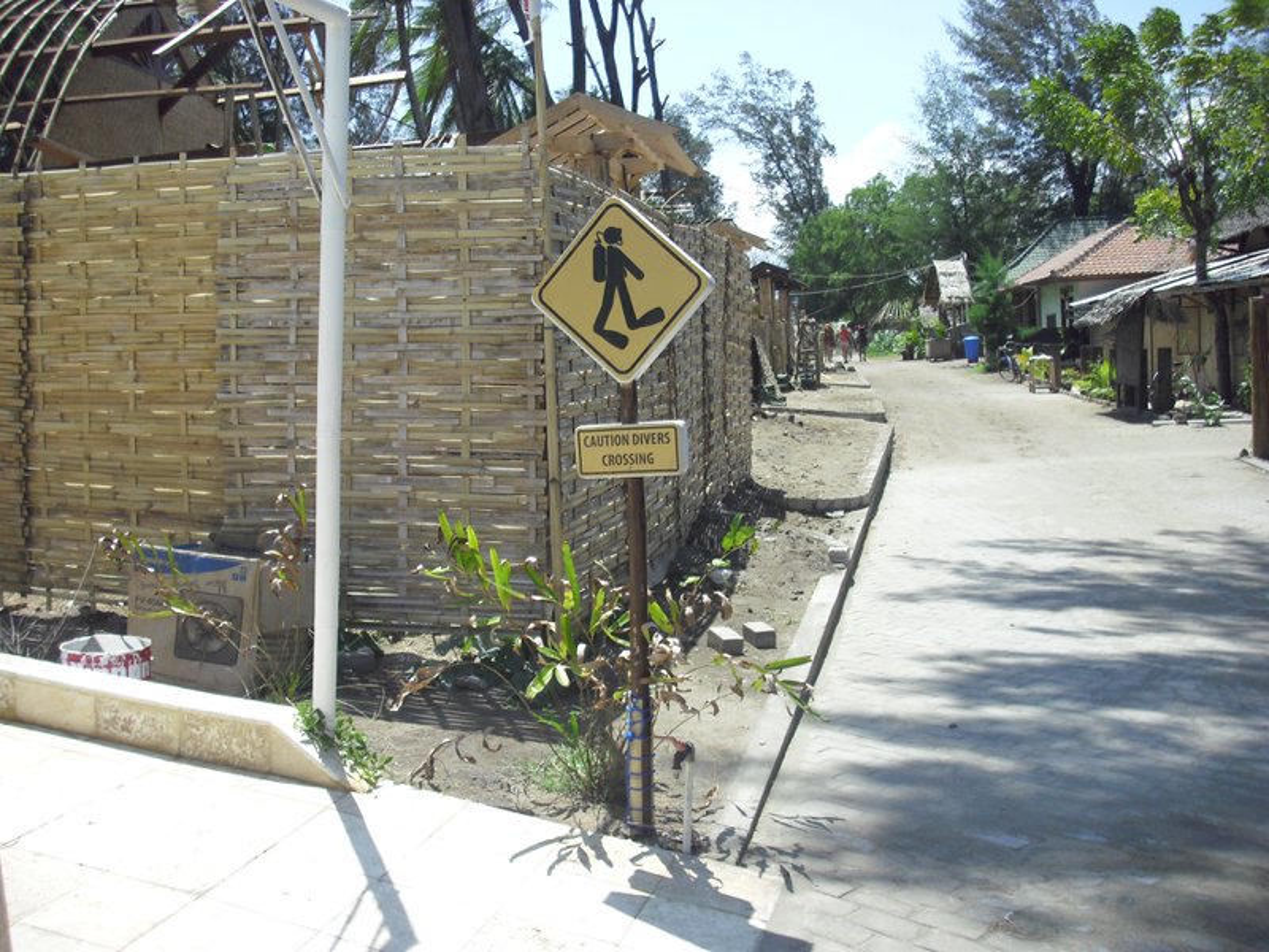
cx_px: 634
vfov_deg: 37.7
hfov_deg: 49.0
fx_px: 1393
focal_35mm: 38
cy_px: 476
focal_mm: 6.2
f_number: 8
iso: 100
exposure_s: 1/160
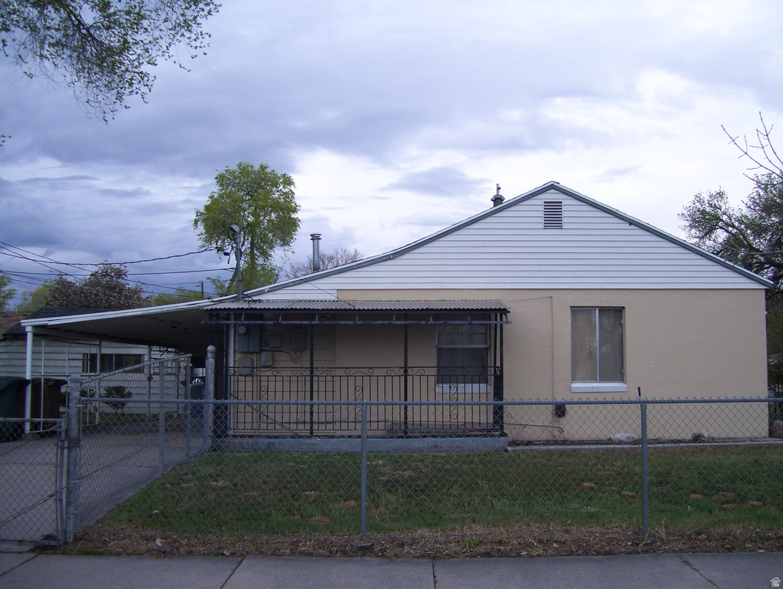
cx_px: 392
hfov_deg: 51.3
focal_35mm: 36
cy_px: 294
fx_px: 815
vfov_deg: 39.7
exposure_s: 1/320
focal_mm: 6
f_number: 2.7
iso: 80
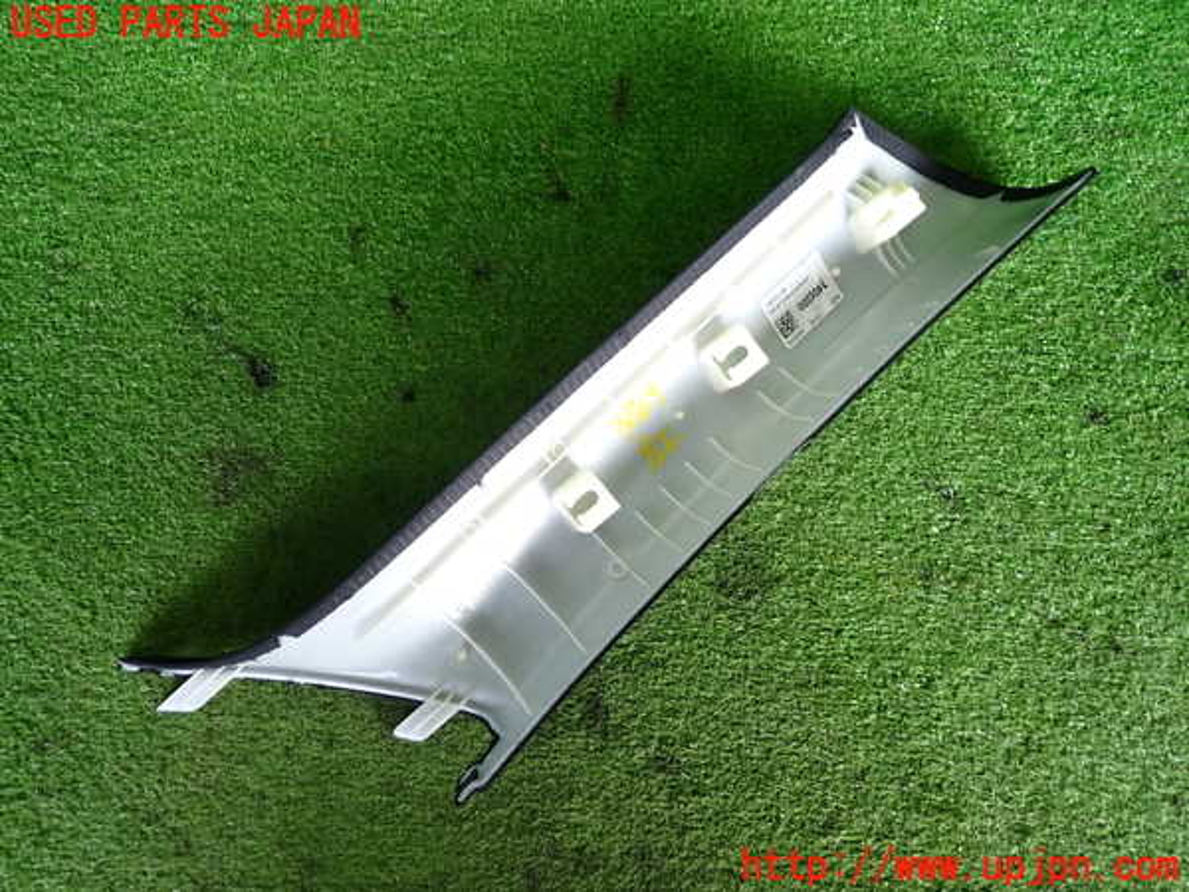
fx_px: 859
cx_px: 594
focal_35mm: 25
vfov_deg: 54.9
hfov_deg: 69.4
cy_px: 446
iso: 200
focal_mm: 4.5
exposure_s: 1/100
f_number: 2
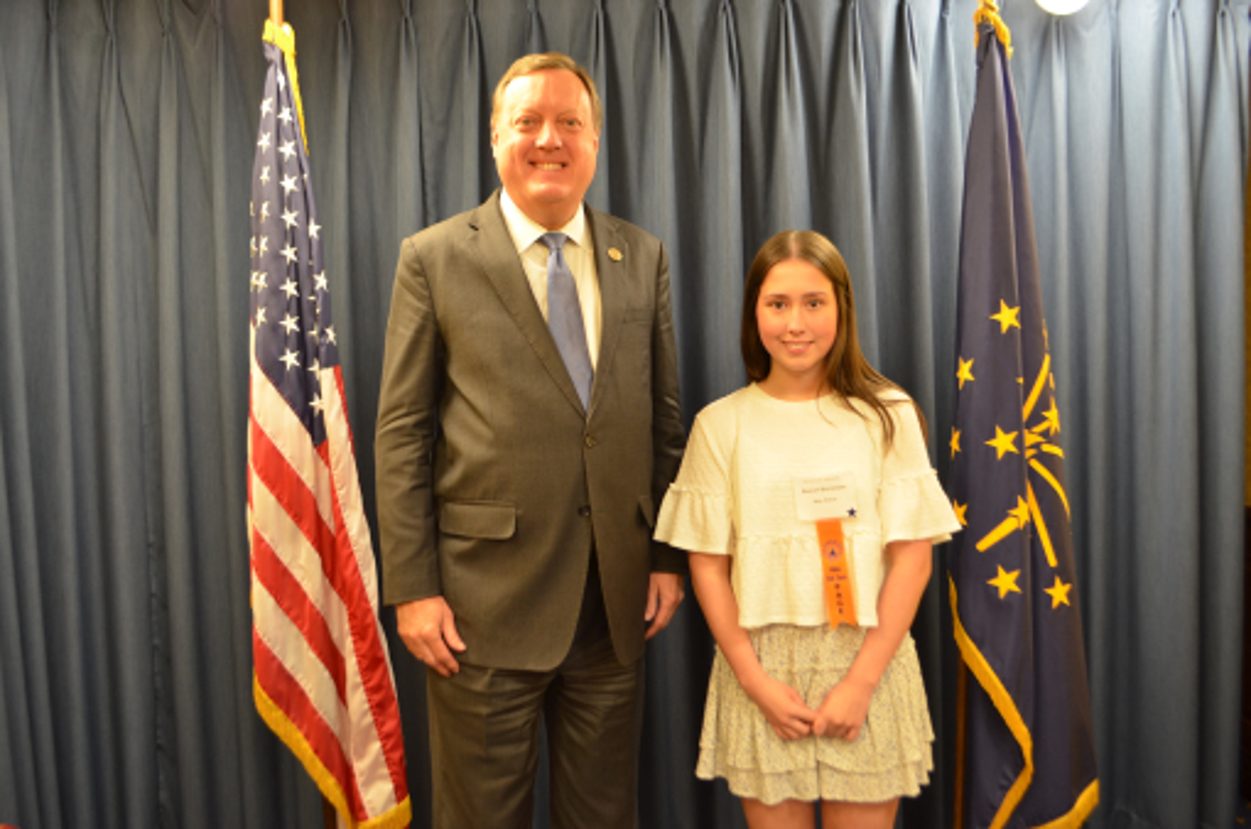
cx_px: 626
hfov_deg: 57.3
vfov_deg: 39.8
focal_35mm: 33
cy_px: 414
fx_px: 1145
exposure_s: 1/15
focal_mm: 22
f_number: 4
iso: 500
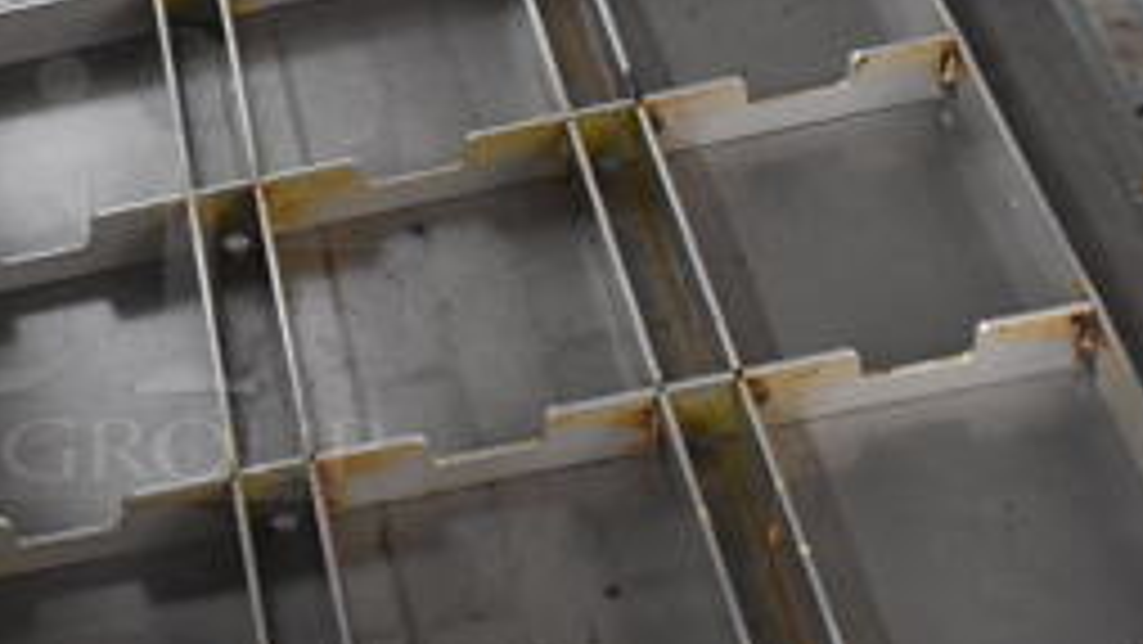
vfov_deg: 14.6
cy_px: 261
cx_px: -76
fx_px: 2516
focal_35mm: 83
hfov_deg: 24.1
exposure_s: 1/125
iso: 2500
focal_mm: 22
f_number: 3.8
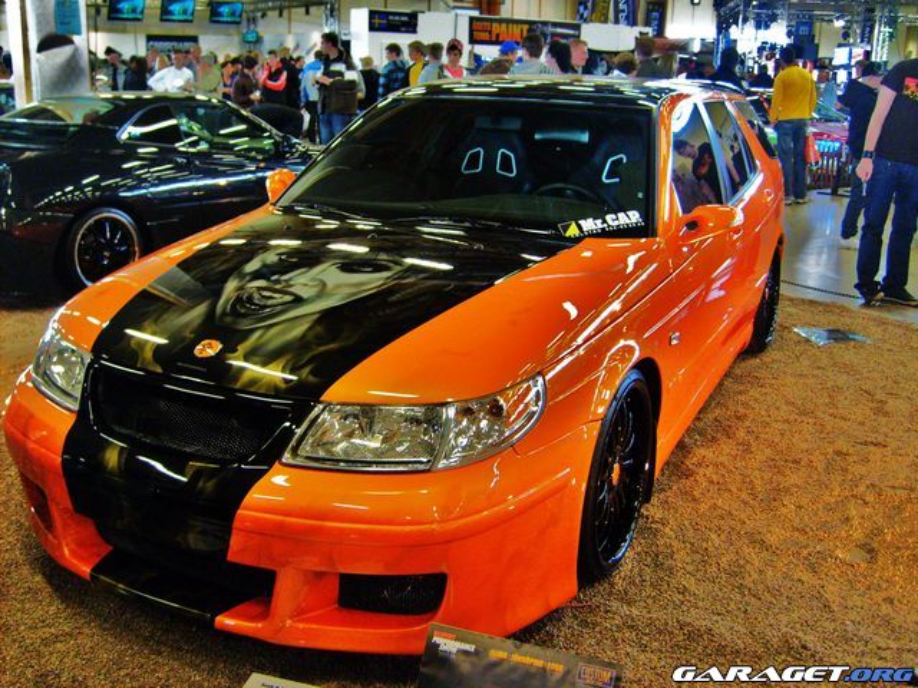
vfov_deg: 40.7
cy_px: 344
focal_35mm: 35
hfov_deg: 52.6
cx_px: 459
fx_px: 928
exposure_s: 1/30
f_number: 2.8
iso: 200
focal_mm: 5.8
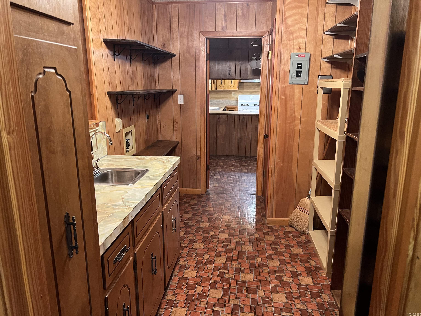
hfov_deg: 67.3
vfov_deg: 53.1
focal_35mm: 26
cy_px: 158
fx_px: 316
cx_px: 210
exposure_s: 1/40
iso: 400
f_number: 1.5
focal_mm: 5.7
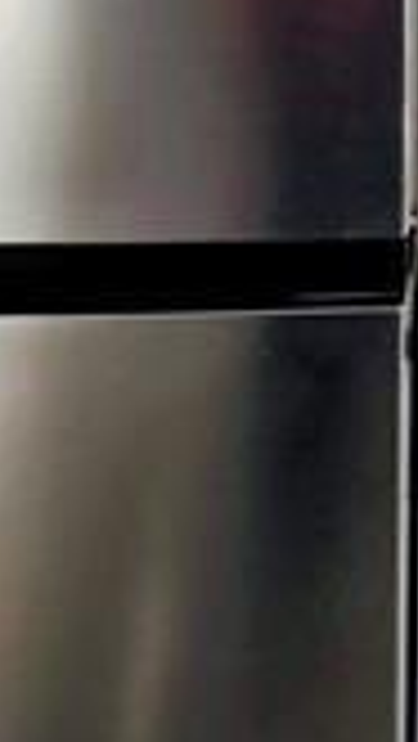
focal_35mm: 66
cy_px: -328
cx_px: 636
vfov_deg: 25.3
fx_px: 1298
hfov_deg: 16.6
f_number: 1.9
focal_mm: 2.2
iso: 40
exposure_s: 1/120
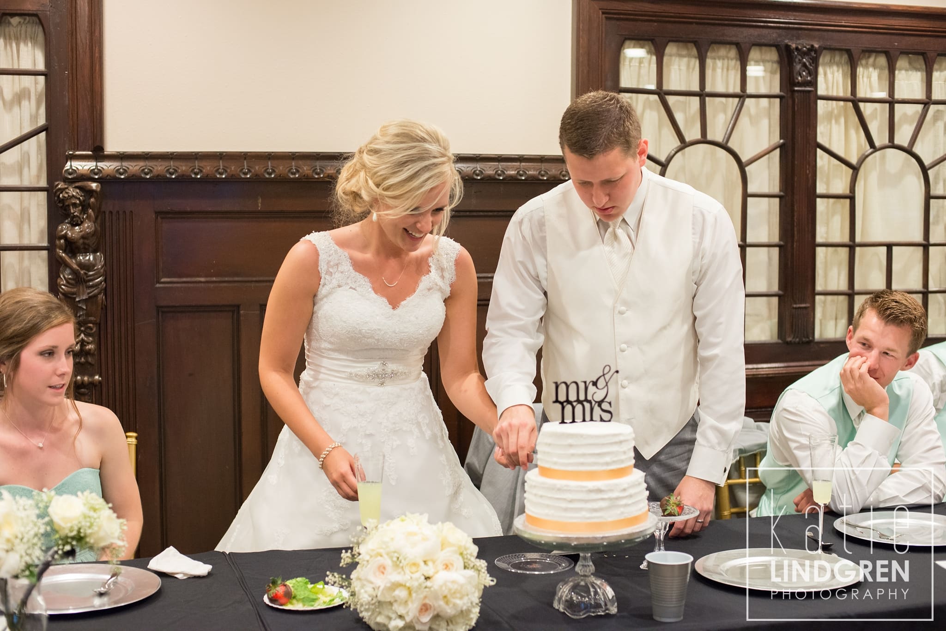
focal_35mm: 50
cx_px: 473
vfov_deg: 27.0
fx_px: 1314
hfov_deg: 39.6
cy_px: 316
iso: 2500
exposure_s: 1/160
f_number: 3.5
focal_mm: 50
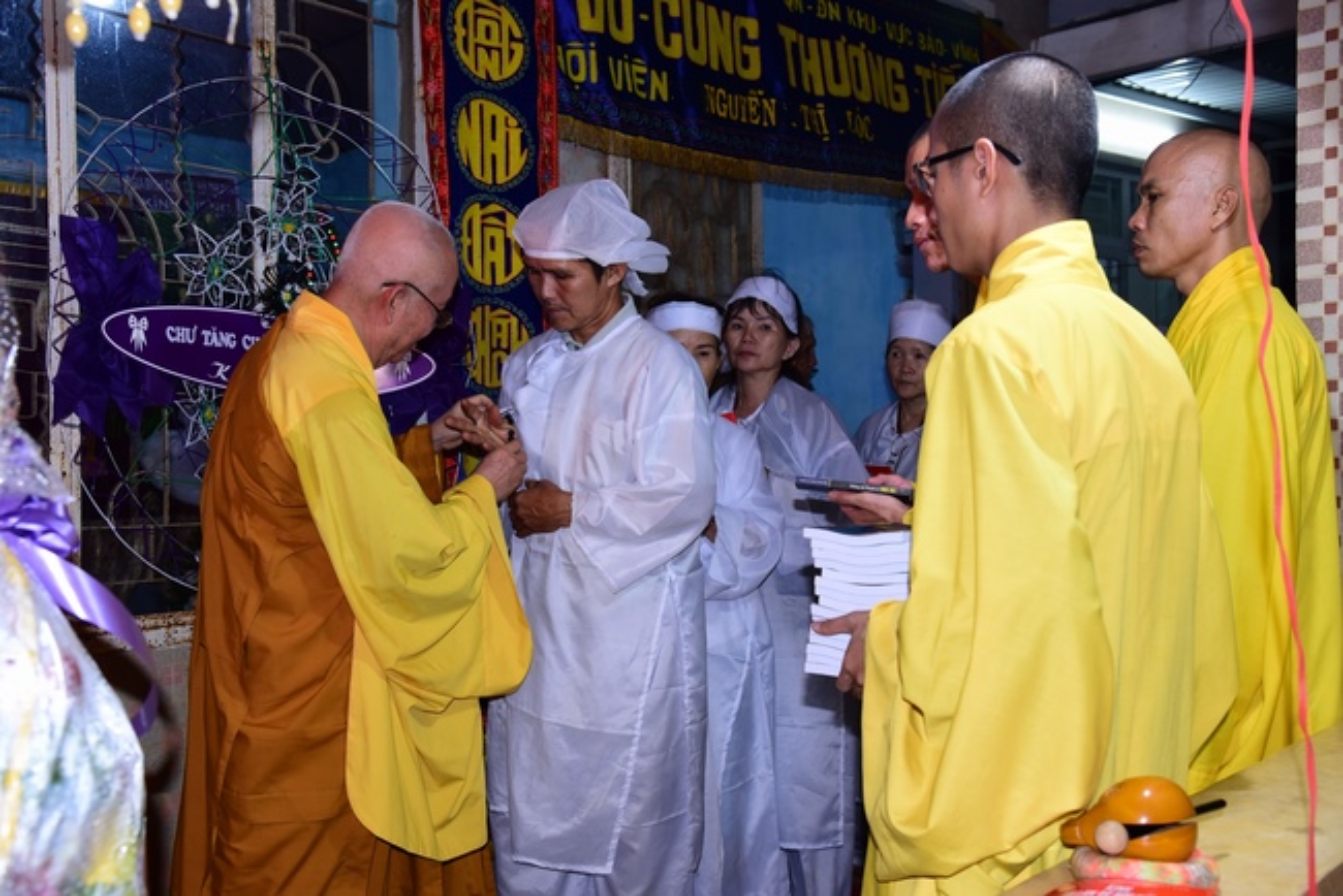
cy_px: 448
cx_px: 672
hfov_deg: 55.8
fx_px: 1269
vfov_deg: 38.9
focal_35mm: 34
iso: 800
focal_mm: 34
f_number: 5
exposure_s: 1/50
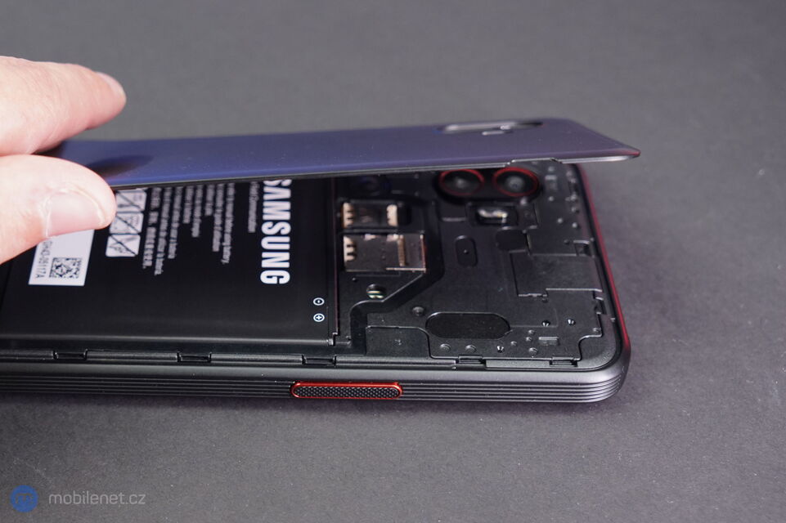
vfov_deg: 32.6
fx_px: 895
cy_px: 262
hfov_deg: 47.4
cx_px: 393
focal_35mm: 41
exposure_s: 1/125
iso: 2000
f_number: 6.3
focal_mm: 41
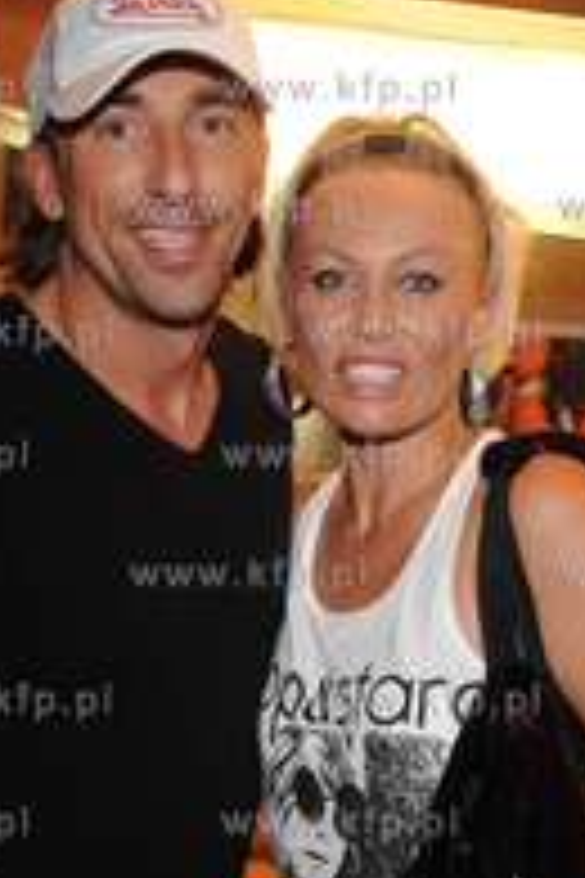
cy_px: 693
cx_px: 279
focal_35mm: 78
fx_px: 1901
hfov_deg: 17.5
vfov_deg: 25.6
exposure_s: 1/60
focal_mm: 38
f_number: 5.6
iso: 800
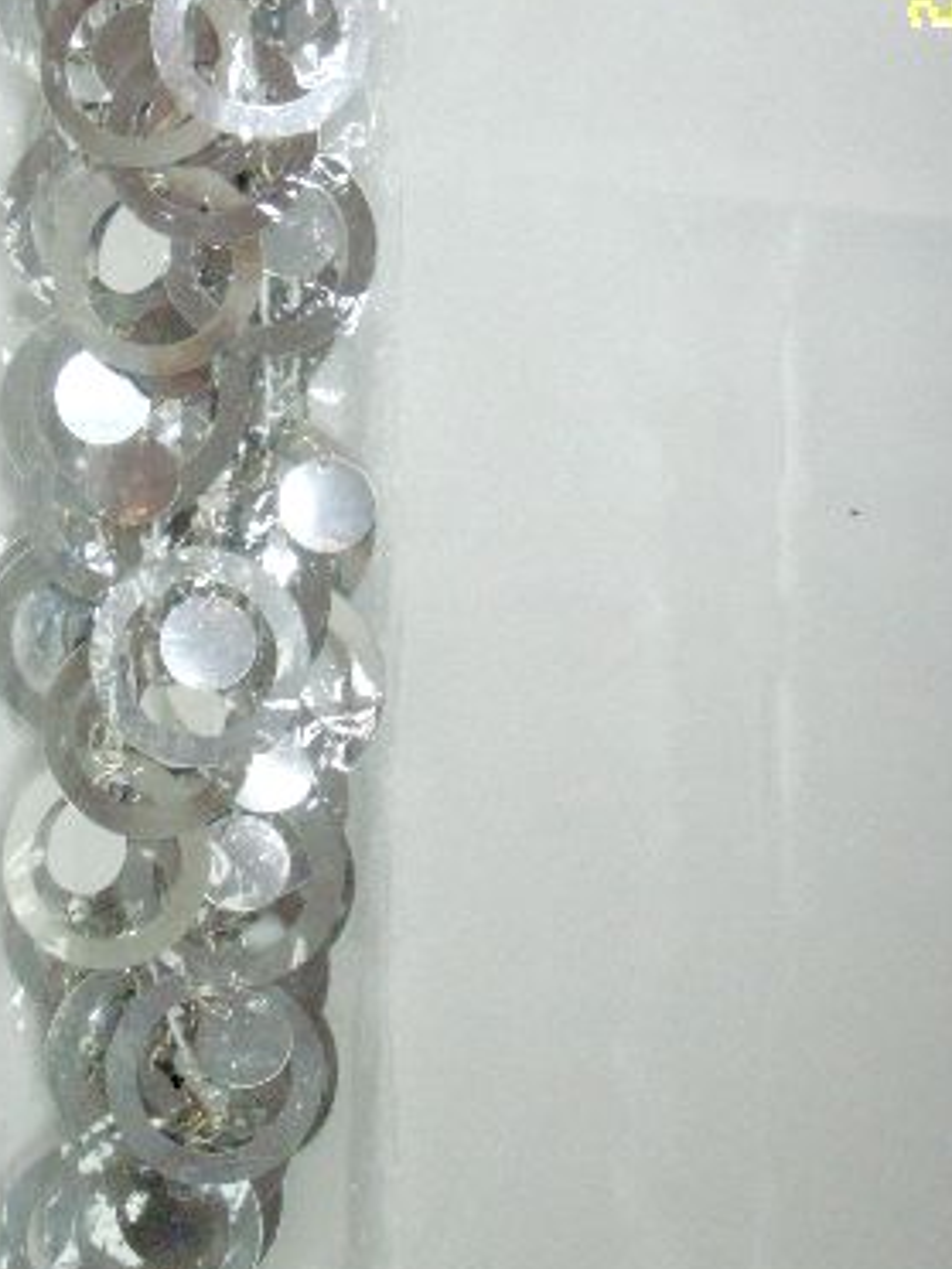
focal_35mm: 86
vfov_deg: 22.7
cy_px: 447
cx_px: 225
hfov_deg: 17.1
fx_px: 3154
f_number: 3.8
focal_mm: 8.8
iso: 152
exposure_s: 1/45
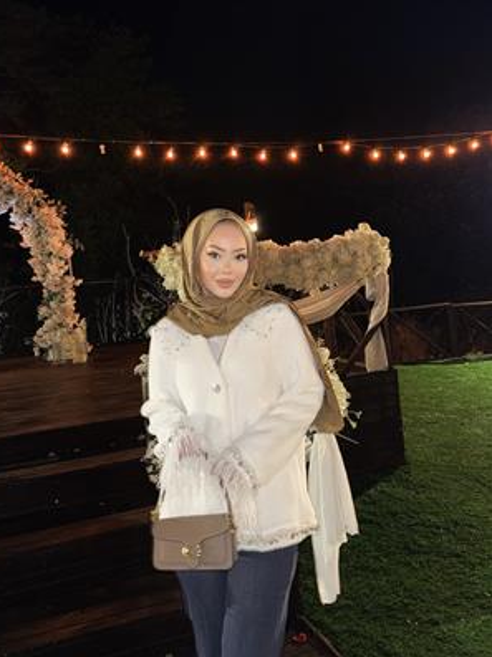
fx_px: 475
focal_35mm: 25
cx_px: 237
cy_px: 340
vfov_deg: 69.4
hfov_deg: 54.8
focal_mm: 6.76
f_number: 1.78
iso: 100
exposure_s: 1/6
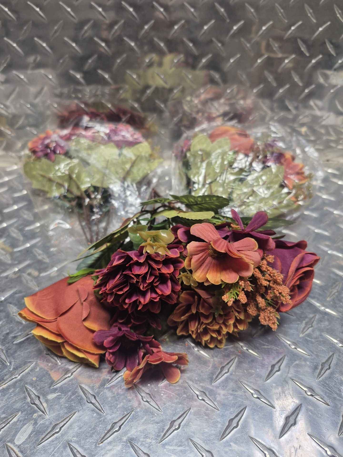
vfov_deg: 73.9
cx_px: 172
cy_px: 228
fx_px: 304
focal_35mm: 23
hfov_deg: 58.9
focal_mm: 5.4
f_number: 1.8
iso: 80
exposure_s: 1/120
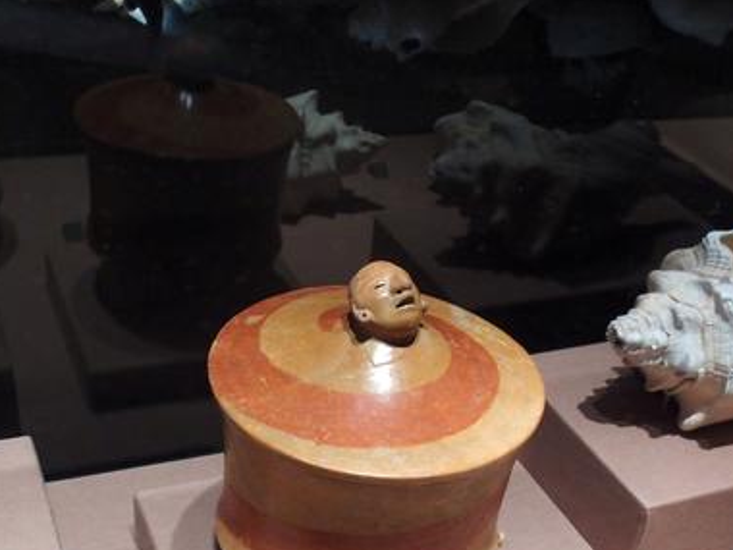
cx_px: 361
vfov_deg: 32.2
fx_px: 953
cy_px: 288
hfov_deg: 42.1
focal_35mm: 45
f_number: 2.8
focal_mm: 8.1
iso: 800
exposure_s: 1/15
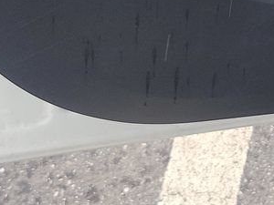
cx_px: 256
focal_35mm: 128
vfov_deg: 11.0
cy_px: -137
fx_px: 1013
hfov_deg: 15.2
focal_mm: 6.7
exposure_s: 1/119
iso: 75
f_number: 1.8
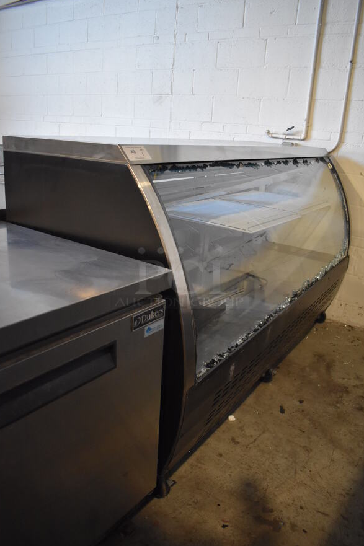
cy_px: 276
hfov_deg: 46.4
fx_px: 425
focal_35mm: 28
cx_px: 180
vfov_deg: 65.5
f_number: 3.5
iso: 2200
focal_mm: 18
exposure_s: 1/125
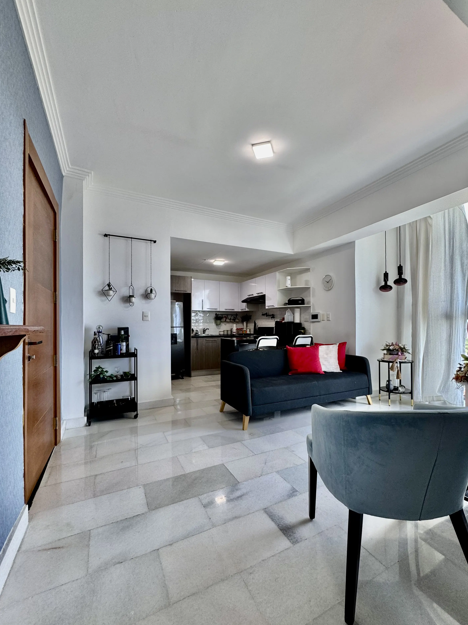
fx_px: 270
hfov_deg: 81.7
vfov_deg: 98.1
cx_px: 246
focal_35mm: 15
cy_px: 325
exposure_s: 1/99
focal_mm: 2.22
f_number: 2.2
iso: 80
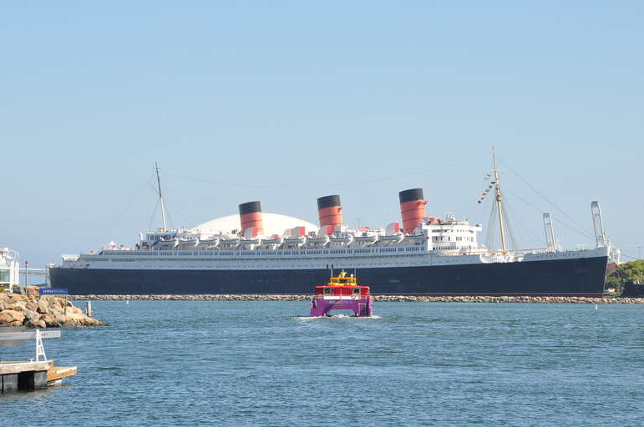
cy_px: 210
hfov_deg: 14.7
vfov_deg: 9.8
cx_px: 315
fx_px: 2501
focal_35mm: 140
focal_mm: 90
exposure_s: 1/200
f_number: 18
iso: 400
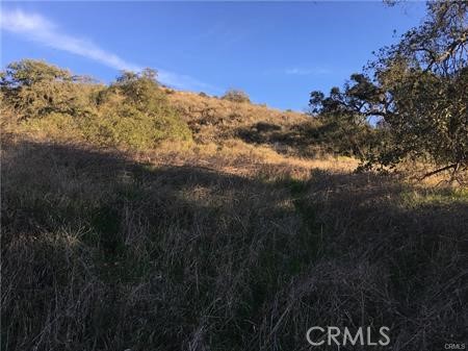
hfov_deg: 61.7
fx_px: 392
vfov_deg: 48.2
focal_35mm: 29
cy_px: 176
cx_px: 234
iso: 25
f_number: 2.2
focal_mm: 4.15
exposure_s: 1/309
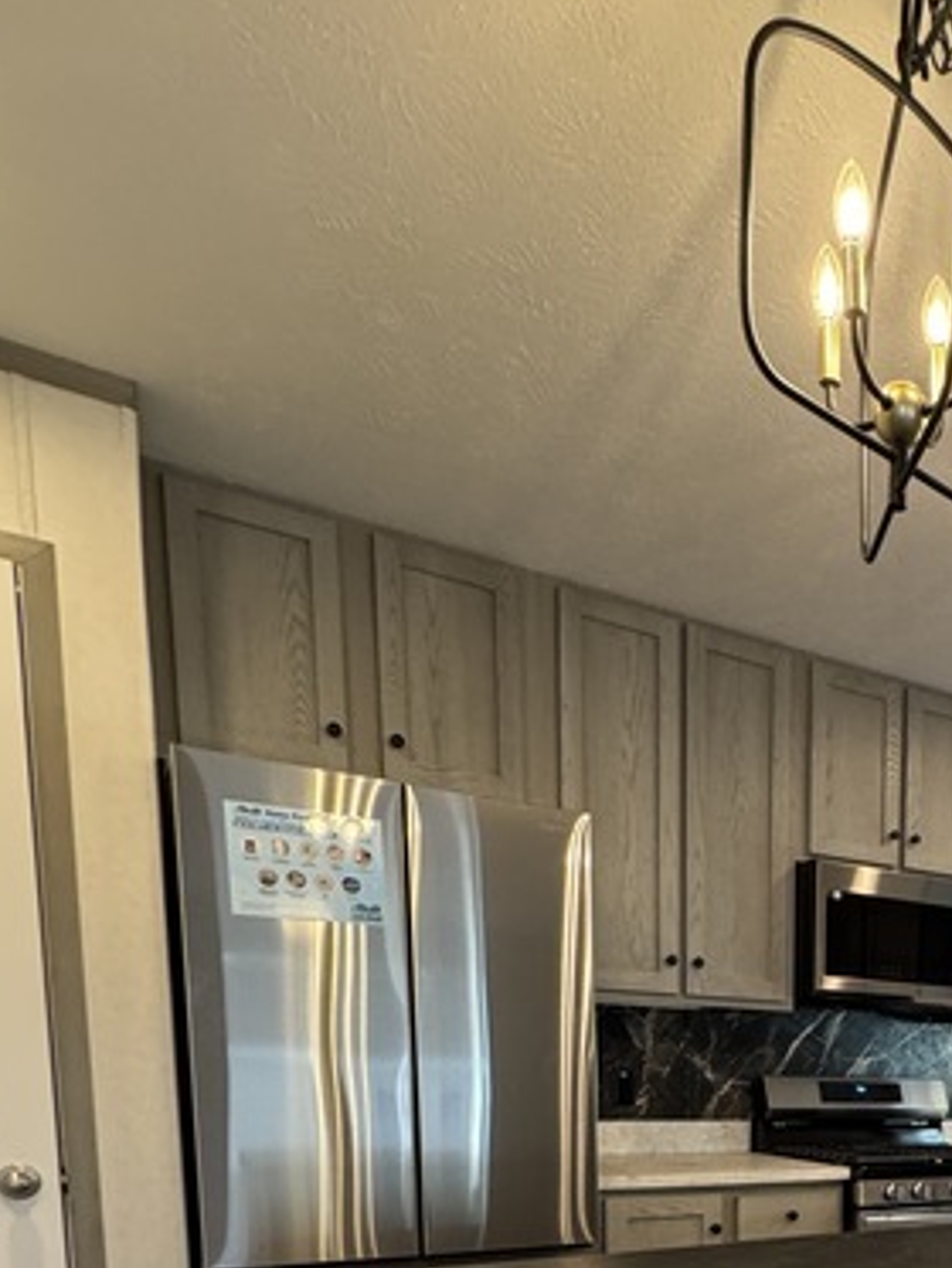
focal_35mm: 30
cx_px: 921
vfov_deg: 50.5
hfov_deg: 41.6
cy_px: 1220
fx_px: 1099
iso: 320
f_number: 2.2
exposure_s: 1/120
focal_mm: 2.22
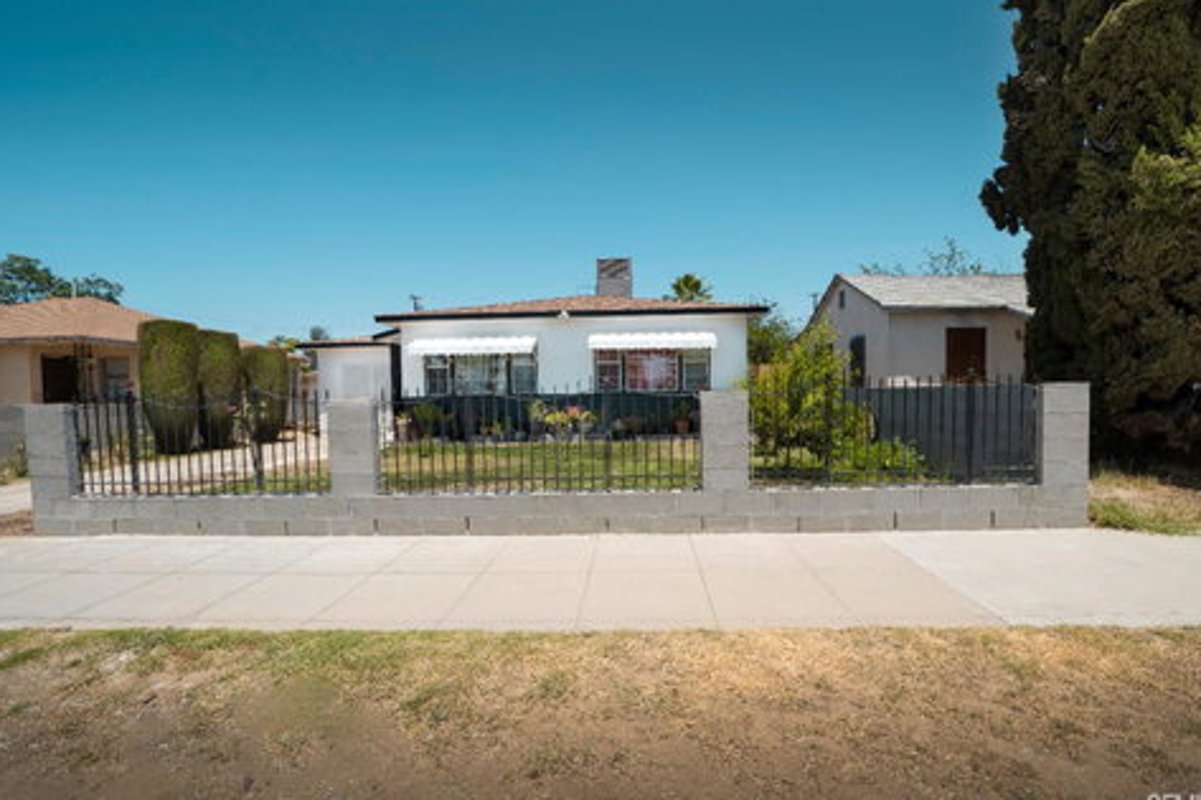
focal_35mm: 13
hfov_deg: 108.3
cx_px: 576
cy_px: 420
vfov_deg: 85.3
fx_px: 434
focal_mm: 12
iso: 100
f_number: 9
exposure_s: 1/200
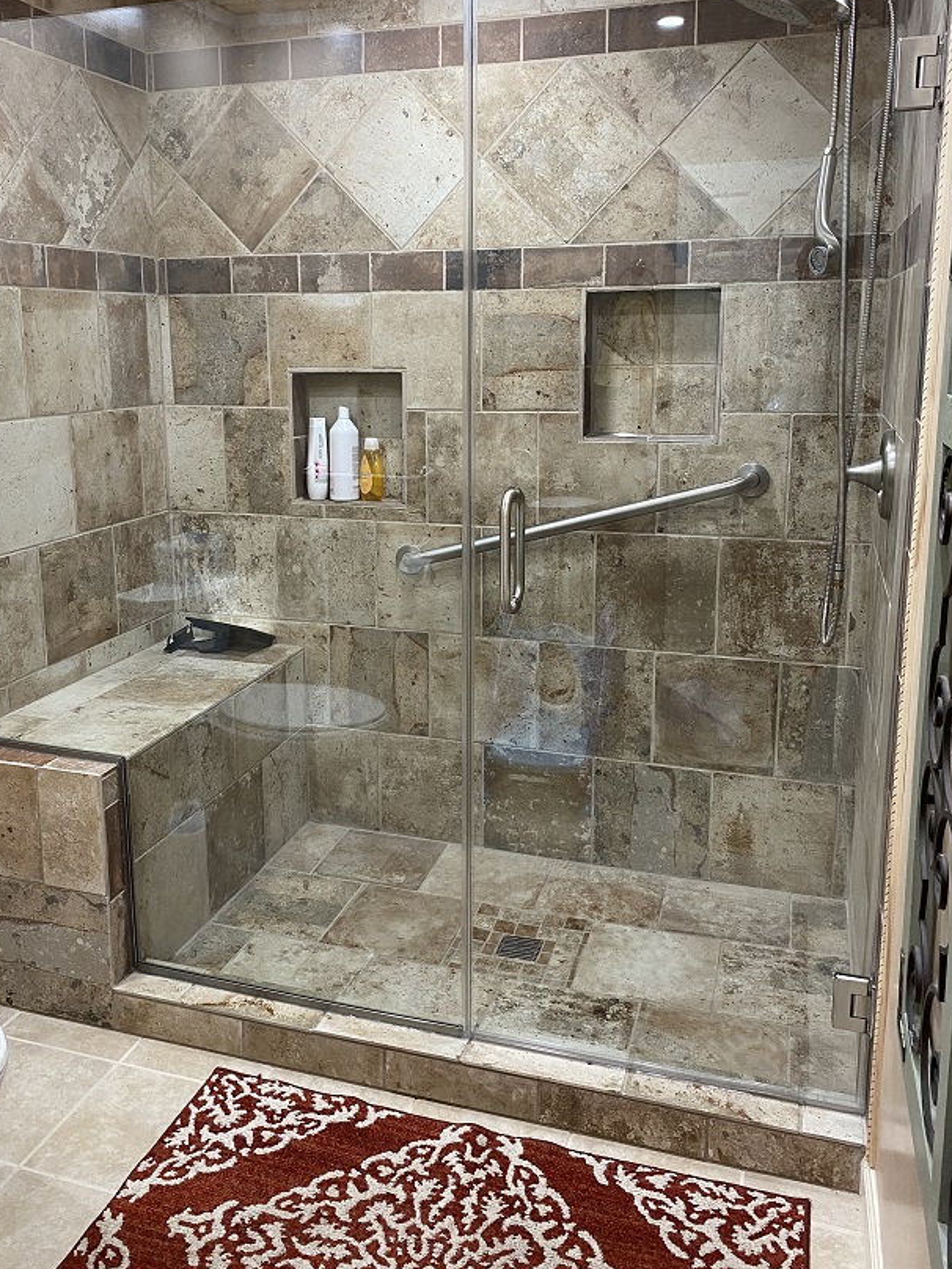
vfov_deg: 59.8
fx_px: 1100
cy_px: 561
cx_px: 428
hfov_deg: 46.7
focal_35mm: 30
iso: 125
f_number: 1.8
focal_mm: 4.25
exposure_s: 1/60
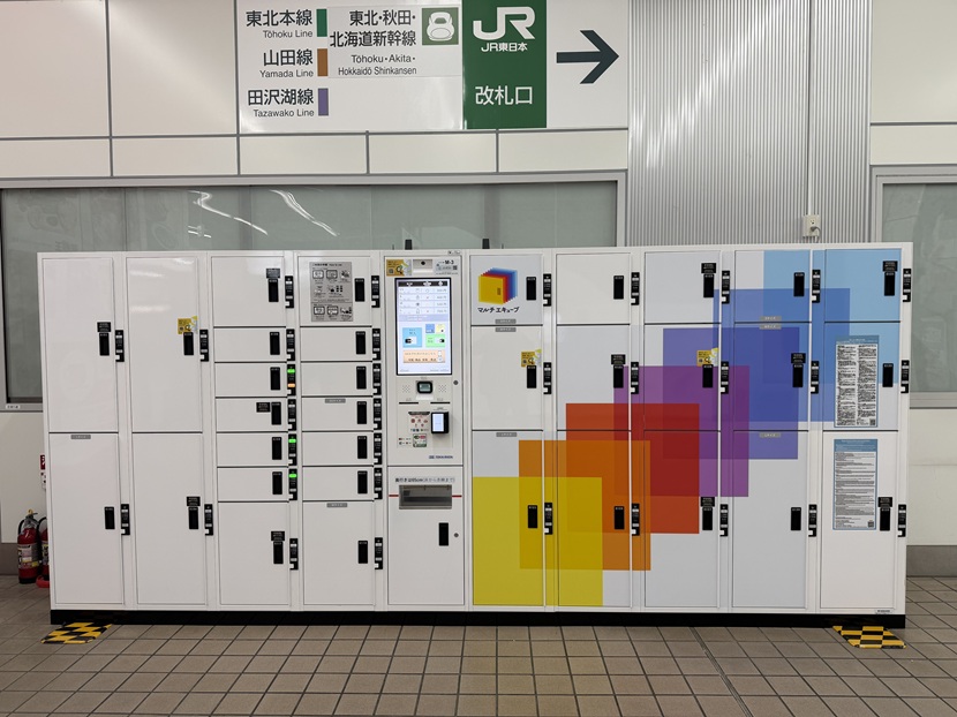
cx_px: 478
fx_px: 663
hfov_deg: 71.6
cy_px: 358
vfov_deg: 56.8
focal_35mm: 24
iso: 50
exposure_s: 1/100
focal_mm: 6.76
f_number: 1.78
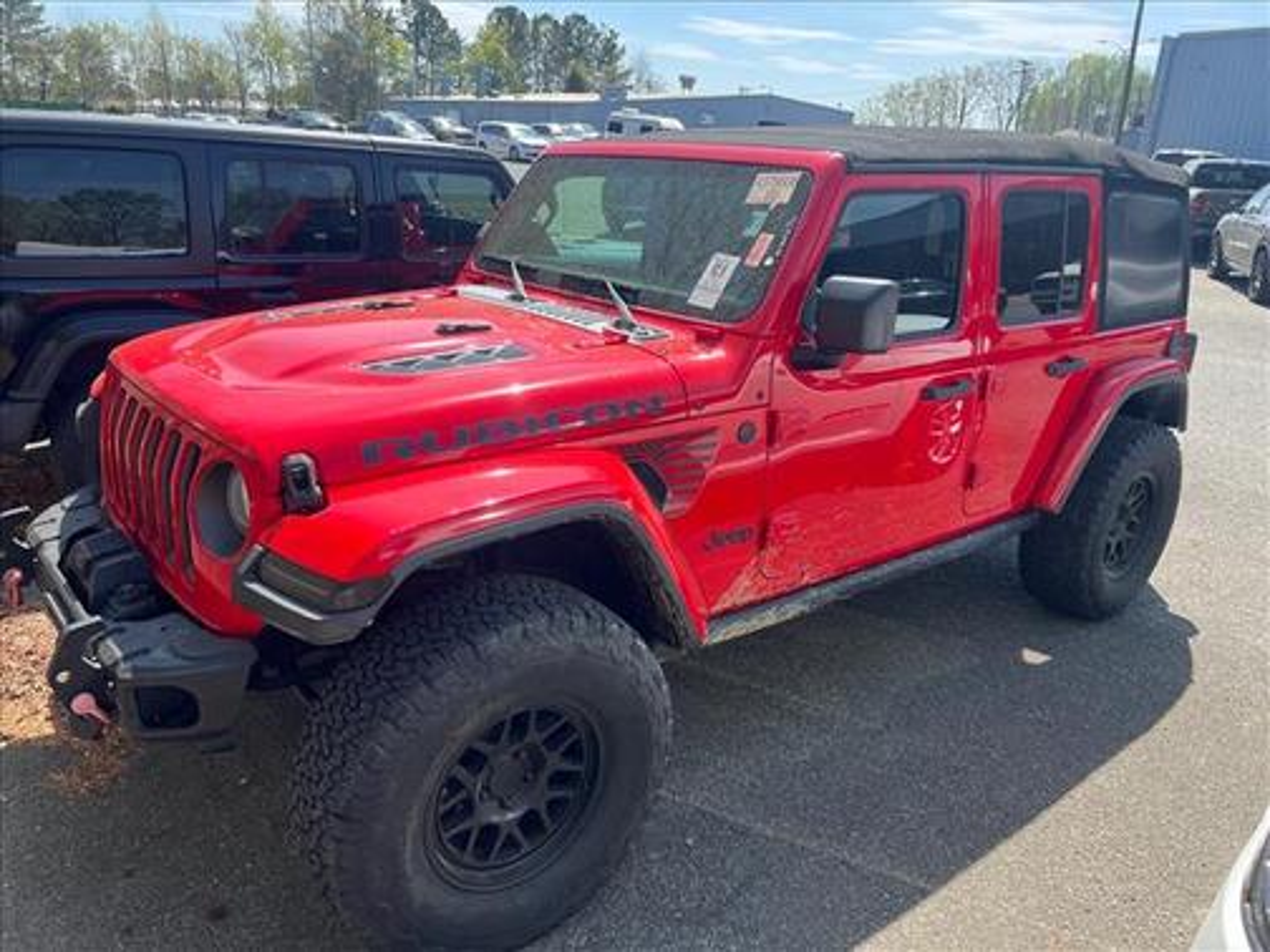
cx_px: 635
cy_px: 476
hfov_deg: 67.3
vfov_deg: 53.1
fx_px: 954
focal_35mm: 26
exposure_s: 1/1326
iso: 50
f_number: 1.5
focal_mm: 5.7
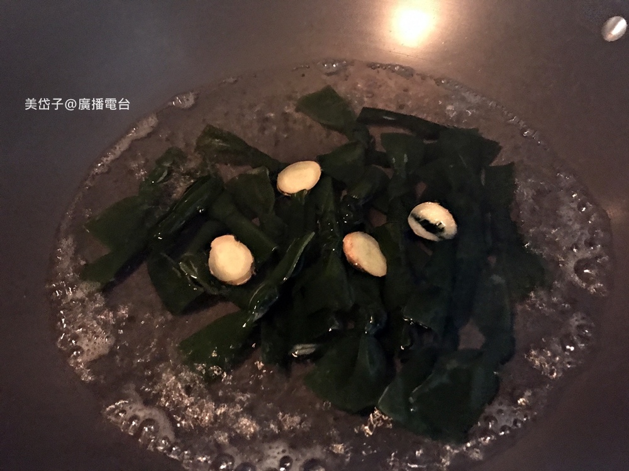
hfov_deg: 63.4
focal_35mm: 28
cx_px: 314
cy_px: 236
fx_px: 509
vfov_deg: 49.7
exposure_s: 1/4
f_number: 1.8
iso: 200
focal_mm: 3.99
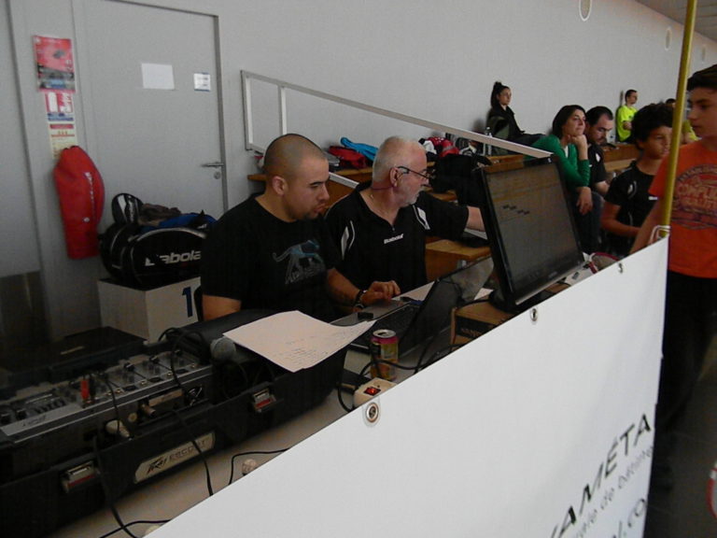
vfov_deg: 51.4
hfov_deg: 65.3
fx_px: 559
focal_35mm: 27
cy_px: 269
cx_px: 358
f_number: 3.5
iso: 810
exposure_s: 1/249
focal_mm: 5
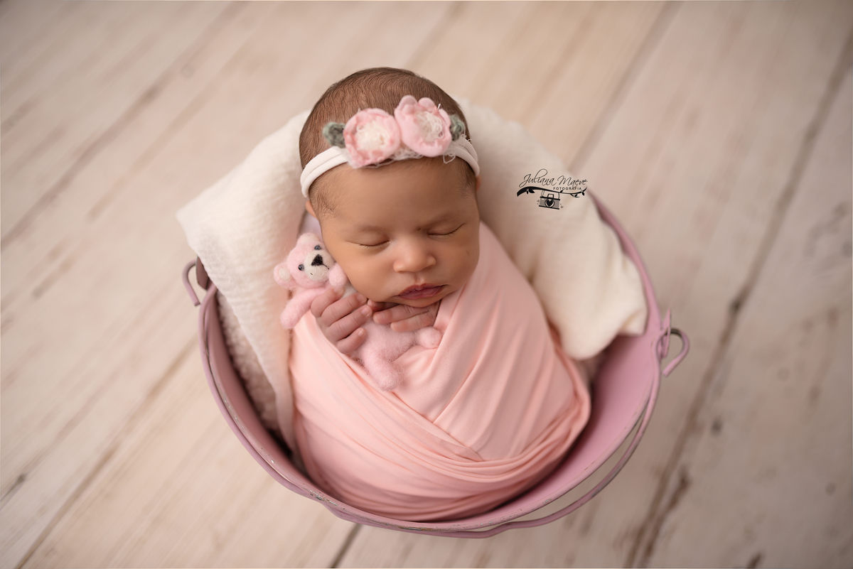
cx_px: 426
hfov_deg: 54.4
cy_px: 284
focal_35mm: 35
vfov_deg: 37.9
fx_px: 830
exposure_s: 1/160
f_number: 2
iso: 100
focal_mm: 35
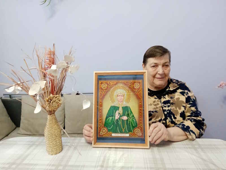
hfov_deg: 67.3
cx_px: 113
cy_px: 85
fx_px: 170
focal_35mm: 26
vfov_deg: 53.1
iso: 387
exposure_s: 1/25
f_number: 1.8
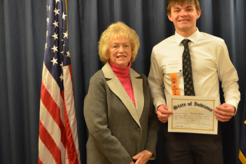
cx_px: 159
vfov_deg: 23.3
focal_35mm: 58
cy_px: 72
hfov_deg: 34.3
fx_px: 396
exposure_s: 1/20
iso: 400
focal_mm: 28
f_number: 4.5
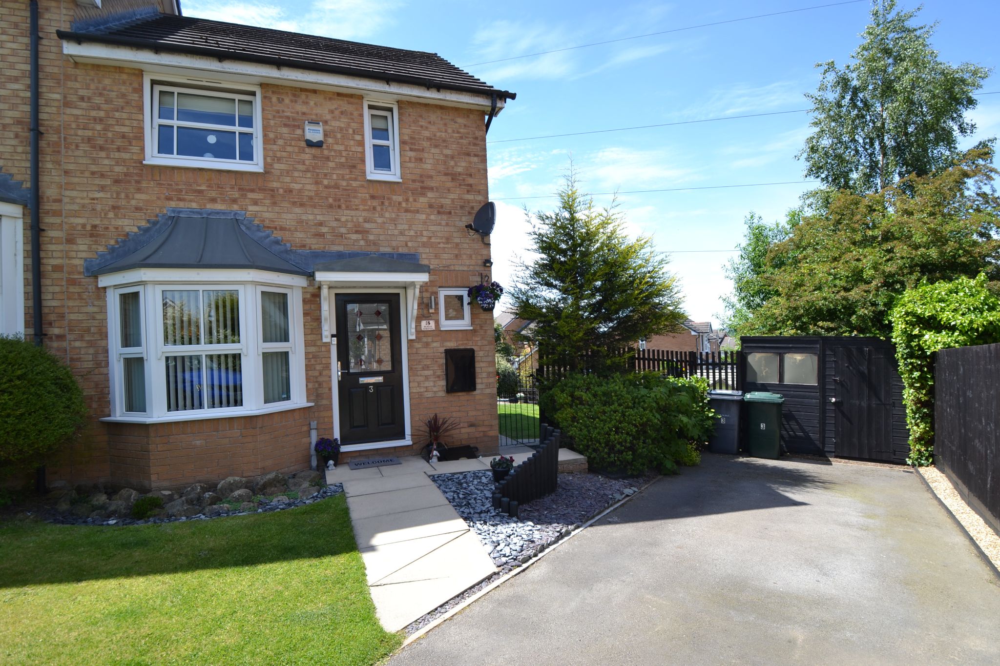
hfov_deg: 92.4
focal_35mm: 17
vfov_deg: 69.6
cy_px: 333
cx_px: 500
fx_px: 479
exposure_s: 1/160
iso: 100
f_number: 6.3
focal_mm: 11.5
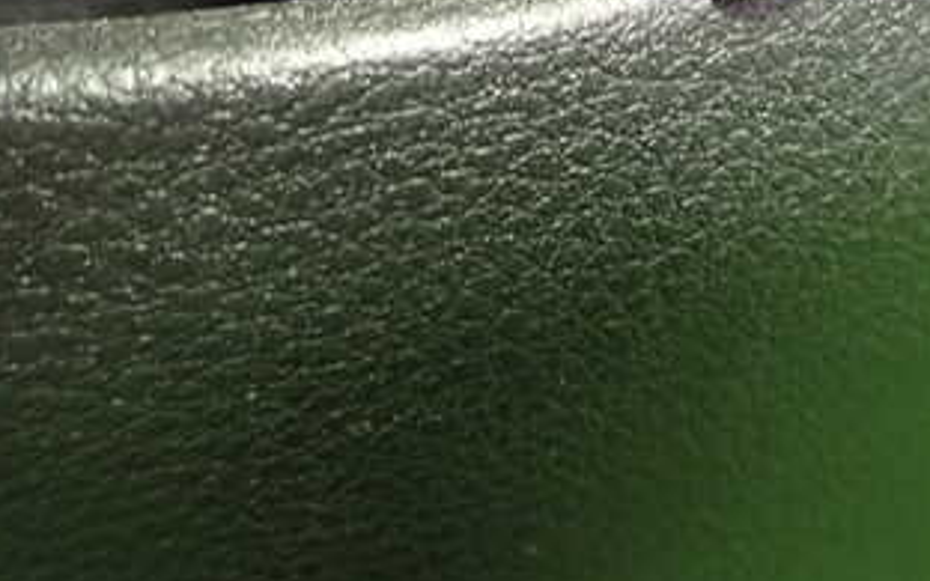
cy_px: -18
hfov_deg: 37.9
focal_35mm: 51
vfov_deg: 24.1
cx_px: 763
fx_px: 1293
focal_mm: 4.5
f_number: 2
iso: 800
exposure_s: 1/25
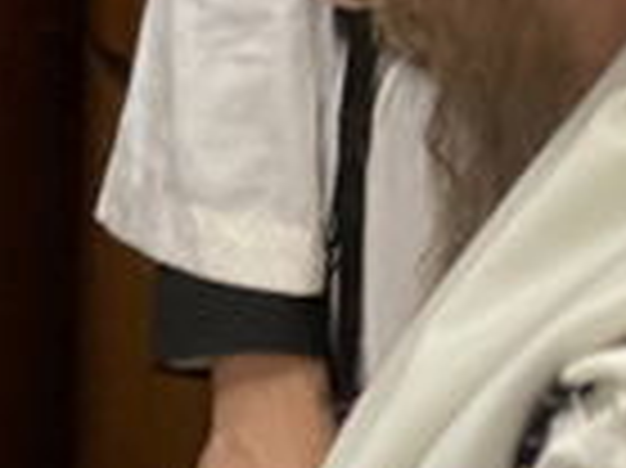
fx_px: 5421
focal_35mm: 300
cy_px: 86
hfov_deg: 6.5
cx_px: -414
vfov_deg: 4.9
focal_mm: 6
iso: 250
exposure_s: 1/50
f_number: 2
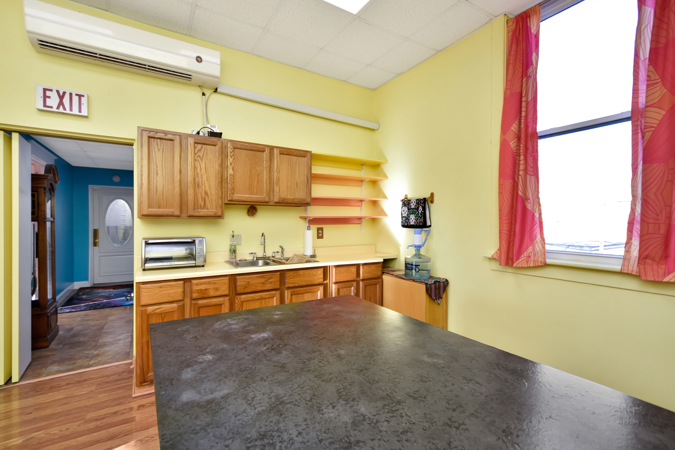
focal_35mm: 15
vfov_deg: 77.3
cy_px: 225
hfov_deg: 100.4
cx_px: 338
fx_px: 281
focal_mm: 10
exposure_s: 1/60
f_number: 4
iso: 200
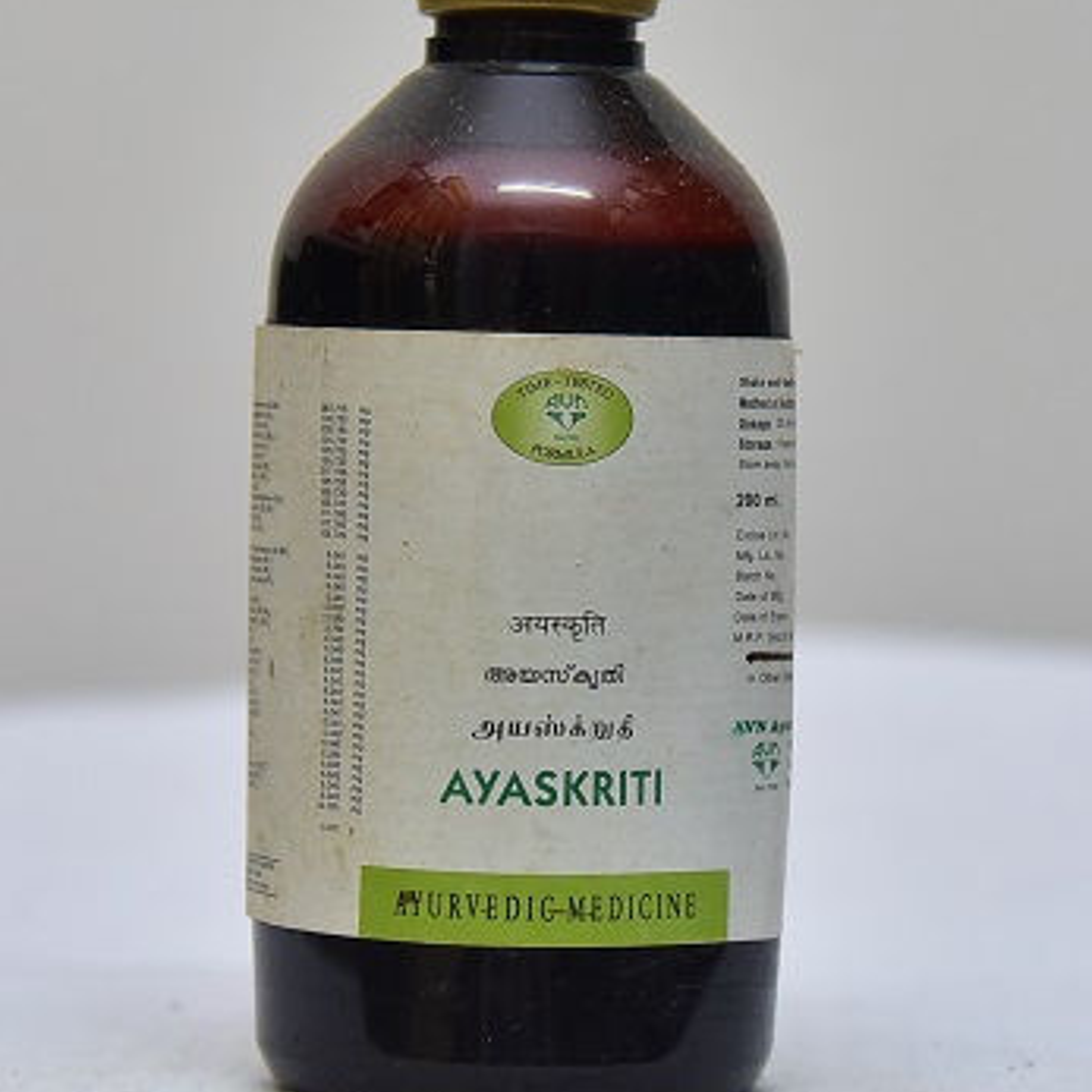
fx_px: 3212
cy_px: 535
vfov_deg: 19.3
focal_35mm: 90
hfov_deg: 19.3
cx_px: 548
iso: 1600
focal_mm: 70
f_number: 4.5
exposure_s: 1/125
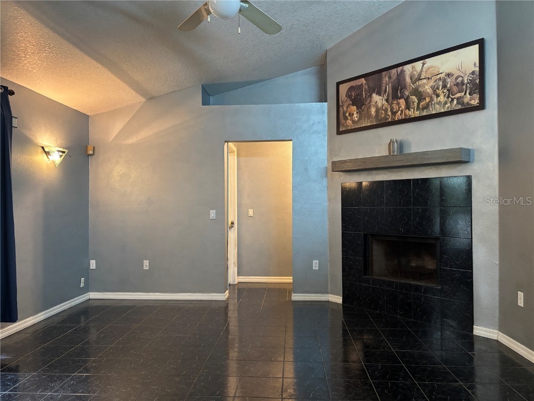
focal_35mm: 26
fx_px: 401
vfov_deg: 53.1
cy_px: 200
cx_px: 267
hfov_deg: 67.3
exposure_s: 1/60
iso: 500
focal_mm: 5.96
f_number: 1.6
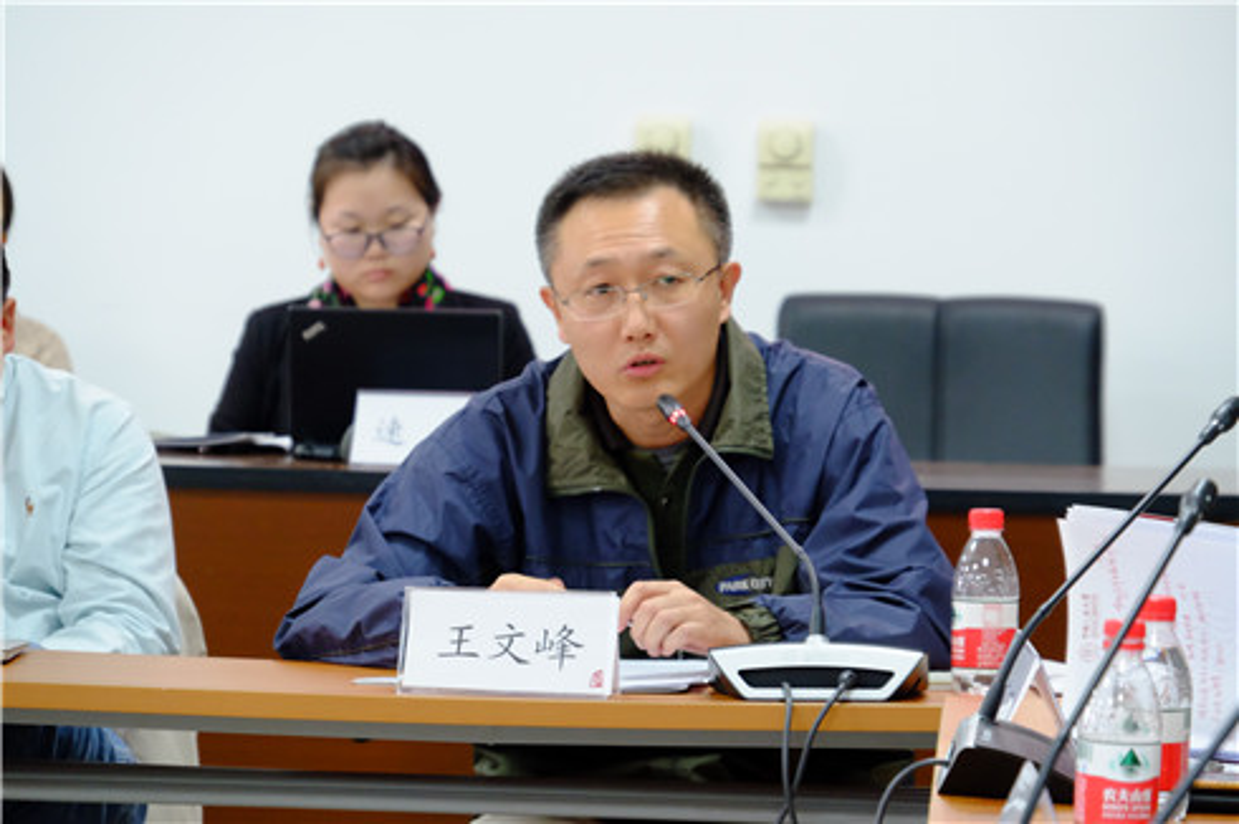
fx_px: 5675
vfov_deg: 8.3
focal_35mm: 165
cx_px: 620
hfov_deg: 12.5
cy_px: 412
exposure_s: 1/45
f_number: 5.6
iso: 3200
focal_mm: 110
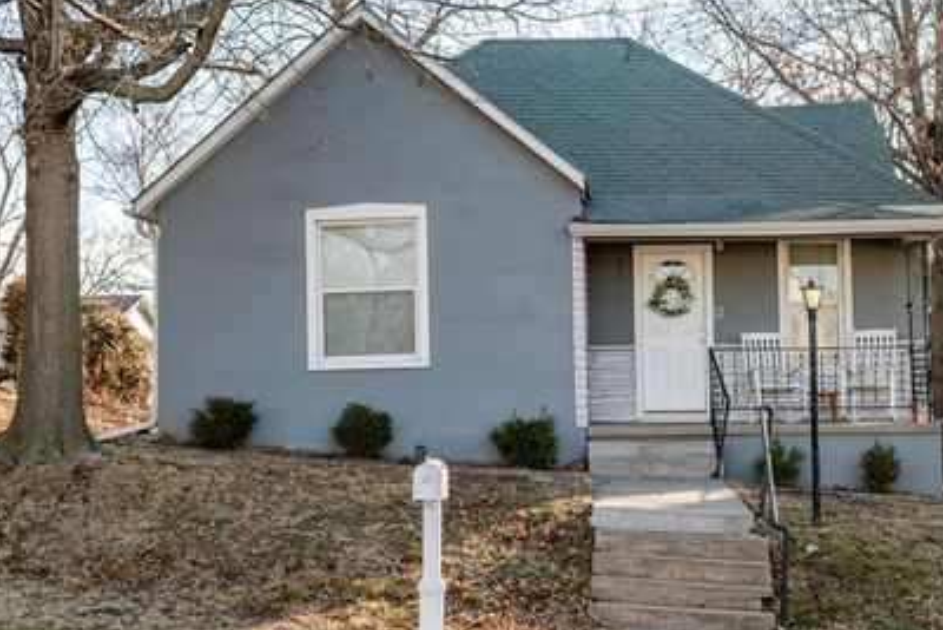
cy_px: 291
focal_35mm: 60
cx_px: 540
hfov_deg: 33.3
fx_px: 1572
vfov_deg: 22.6
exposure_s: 1/400
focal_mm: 48
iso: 100
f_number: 4.5
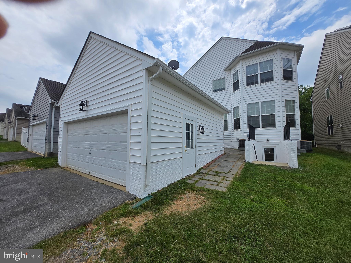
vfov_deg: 89.9
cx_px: 176
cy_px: 132
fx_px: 132
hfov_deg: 106.2
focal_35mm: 13
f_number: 2.2
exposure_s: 1/2105
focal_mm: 1.7
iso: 25
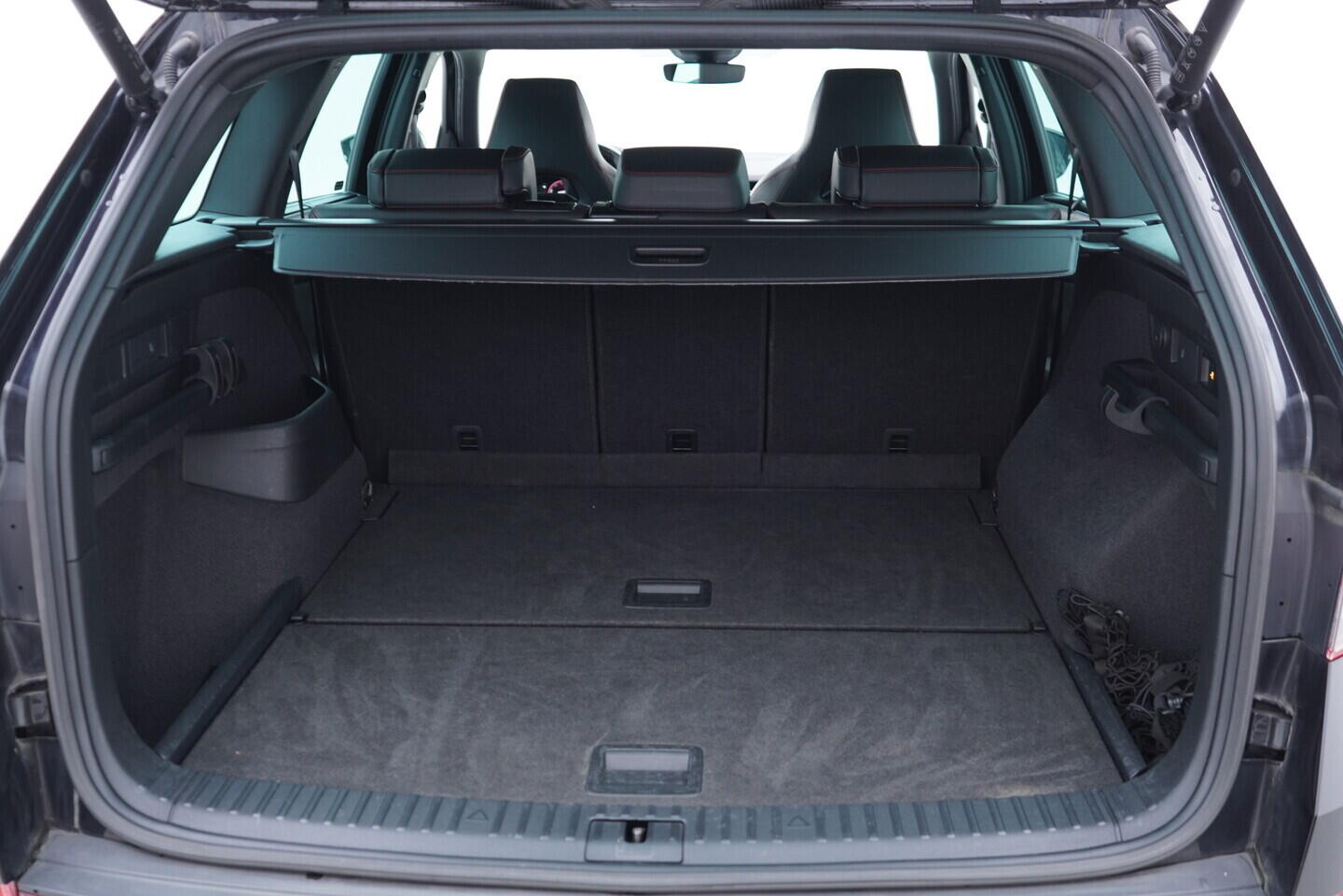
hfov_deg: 53.1
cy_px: 448
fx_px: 1343
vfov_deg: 36.9
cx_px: 672
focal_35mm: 36
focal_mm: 24
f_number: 2.8
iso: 400
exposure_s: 1/40
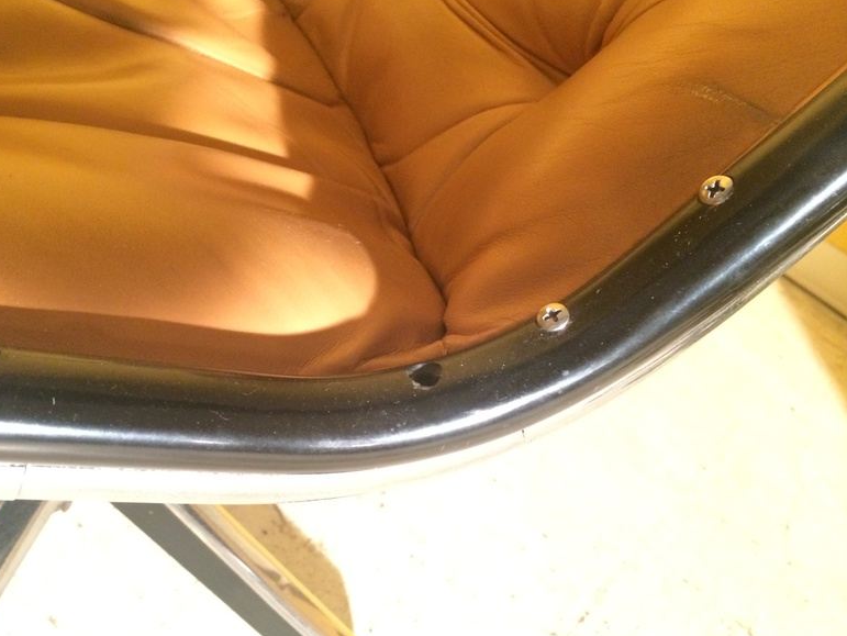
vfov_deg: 40.7
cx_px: 358
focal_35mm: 35
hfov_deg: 52.4
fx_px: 857
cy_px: 297
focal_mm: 4.12
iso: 320
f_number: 2.2
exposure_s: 1/30
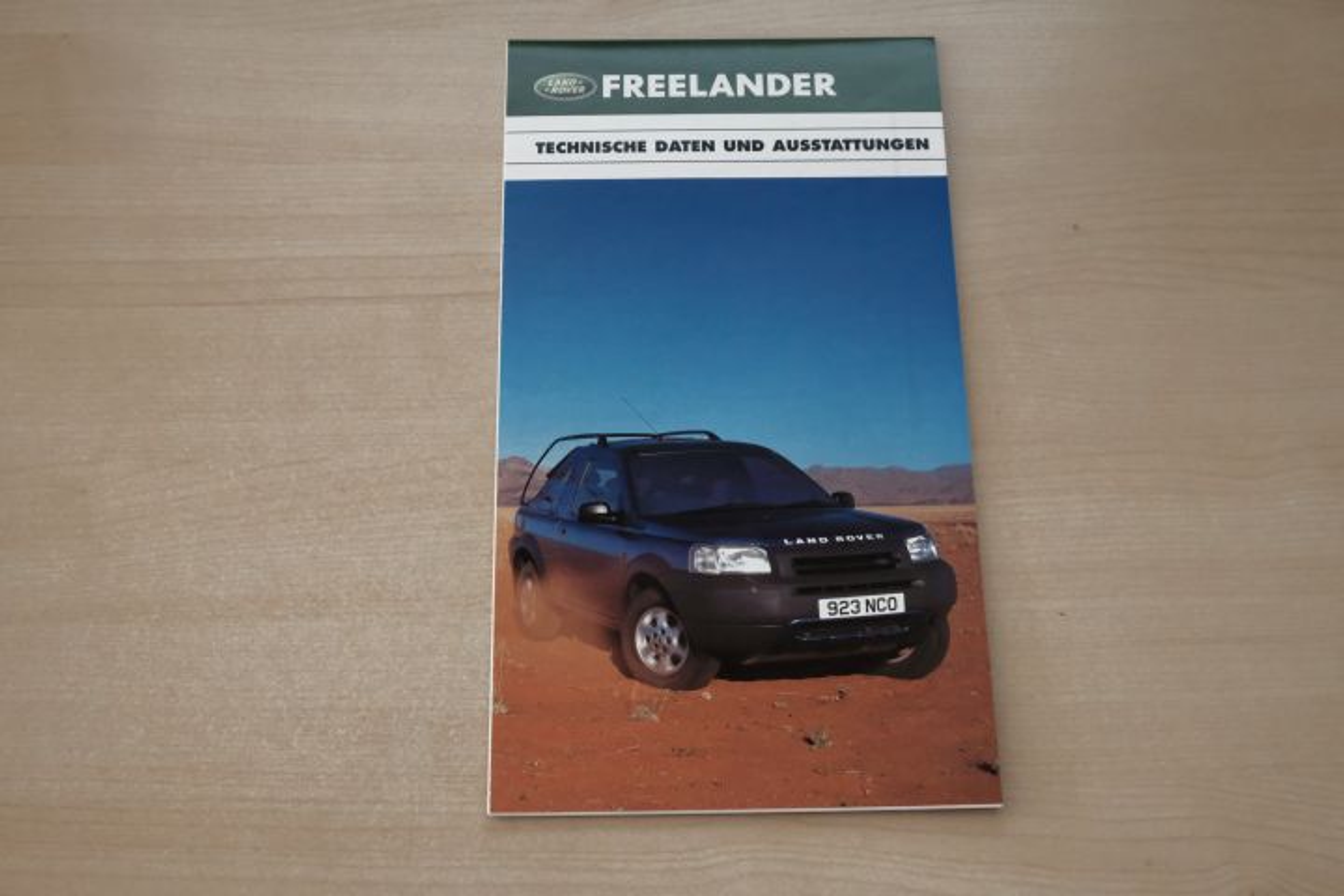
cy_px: 448
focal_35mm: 45
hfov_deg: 43.6
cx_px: 672
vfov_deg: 29.9
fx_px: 1680
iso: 6400
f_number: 10
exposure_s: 1/13
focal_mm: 30.2
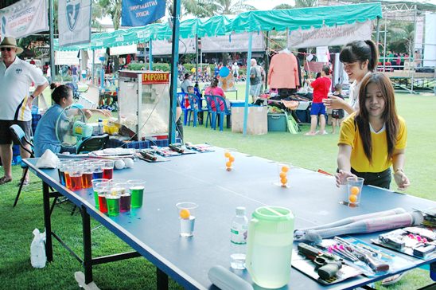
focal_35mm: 42
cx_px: 218
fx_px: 508
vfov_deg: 31.8
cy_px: 145
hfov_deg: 46.4
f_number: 5
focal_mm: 28
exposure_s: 1/320
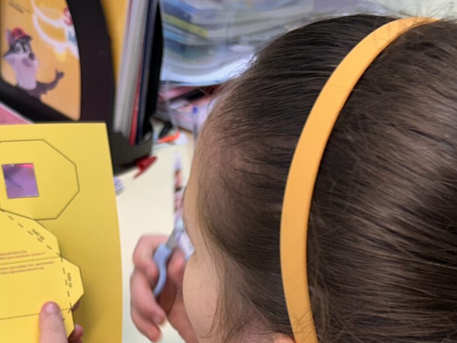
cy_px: 322
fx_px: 885
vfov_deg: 21.3
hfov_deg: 28.5
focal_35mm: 67
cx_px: 107
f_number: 1.5
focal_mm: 5.7
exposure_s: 1/100
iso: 80
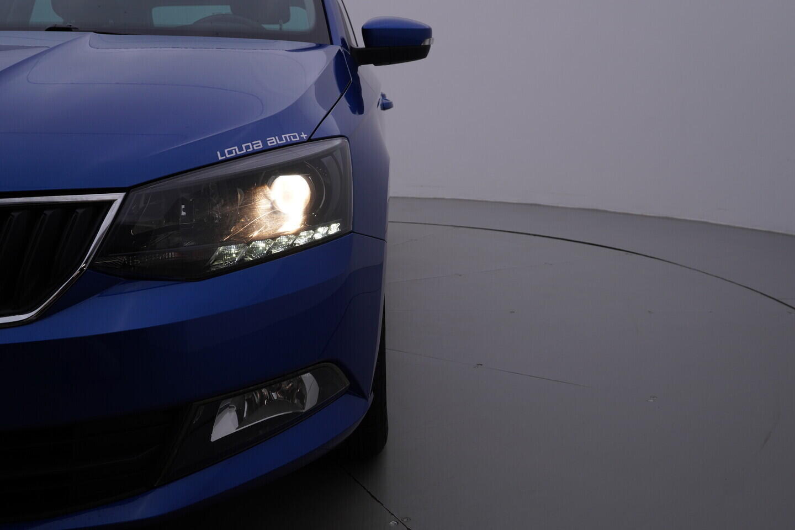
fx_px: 795
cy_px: 265
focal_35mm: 36
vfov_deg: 36.9
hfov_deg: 53.1
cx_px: 398
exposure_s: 1/160
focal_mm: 24
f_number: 5.6
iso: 125
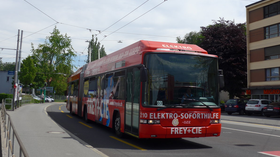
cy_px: 61
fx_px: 334
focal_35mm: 45
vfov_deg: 26.5
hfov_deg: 45.5
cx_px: 141
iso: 80
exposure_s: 1/2000
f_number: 3.2
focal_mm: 8.4
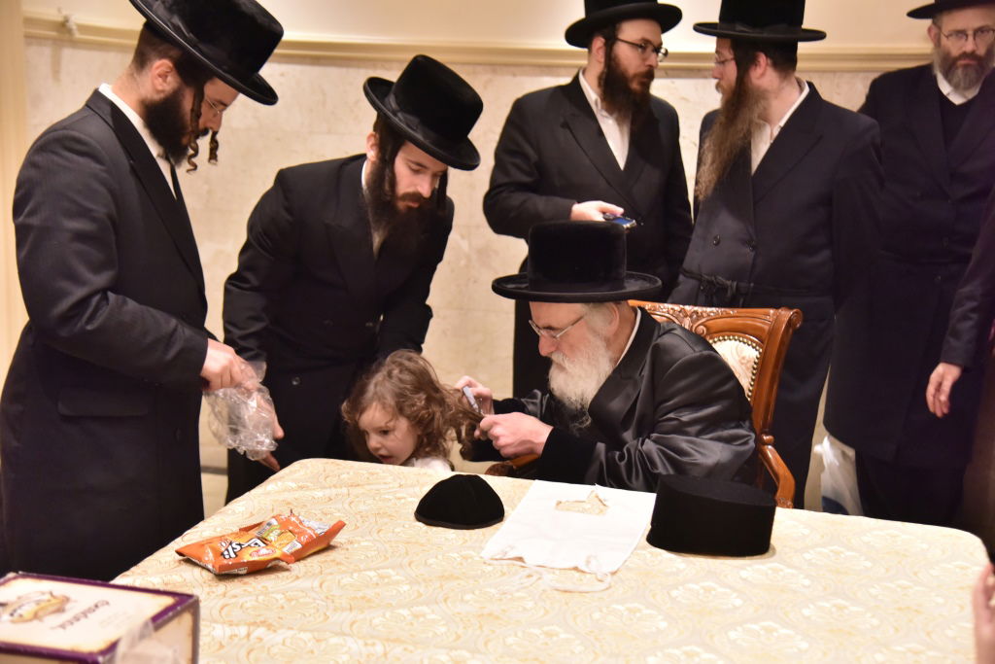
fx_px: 1382
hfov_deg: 39.6
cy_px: 332
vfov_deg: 27.0
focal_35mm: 50
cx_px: 498
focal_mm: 50
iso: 2500
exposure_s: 1/125
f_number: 4
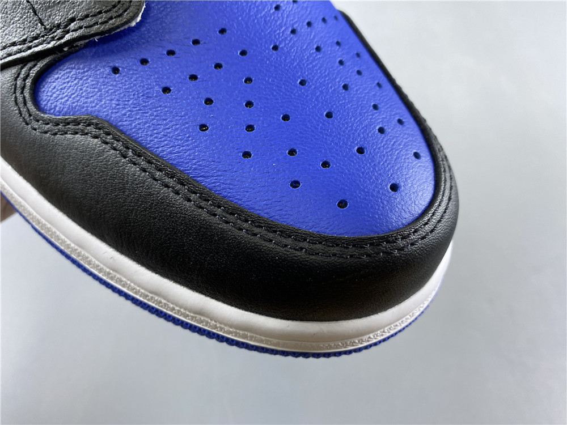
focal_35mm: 26
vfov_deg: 53.1
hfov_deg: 67.3
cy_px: 212
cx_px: 284
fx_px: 426
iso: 80
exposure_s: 1/50
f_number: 1.8
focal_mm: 4.25
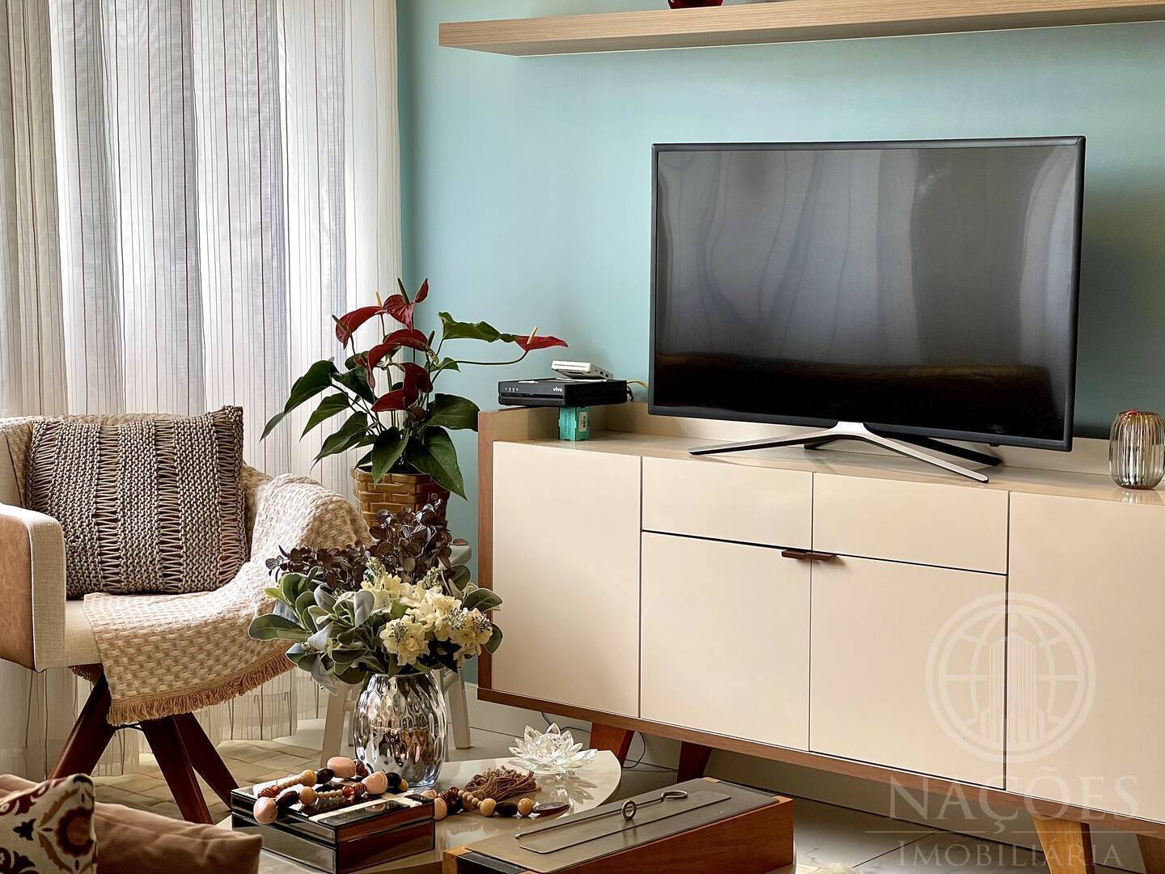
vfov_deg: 22.9
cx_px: 582
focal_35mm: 64
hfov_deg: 30.3
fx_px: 2154
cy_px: 437
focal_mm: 7.5
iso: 25
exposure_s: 1/99
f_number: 2.2
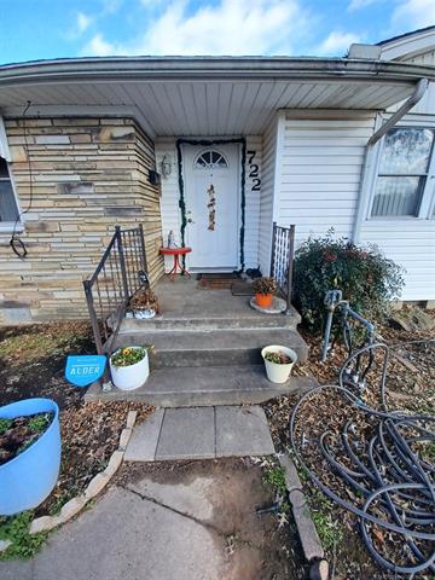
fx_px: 218
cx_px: 218
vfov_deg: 106.2
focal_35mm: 13
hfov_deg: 89.9
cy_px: 290
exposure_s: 1/358
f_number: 2.2
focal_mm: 1.42
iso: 40
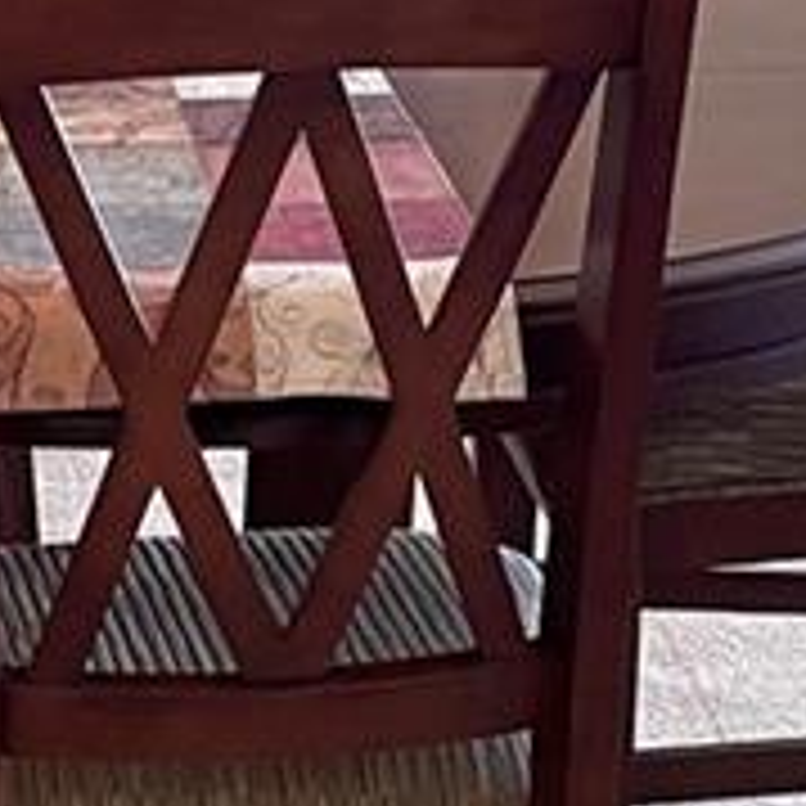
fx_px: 4057
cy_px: -347
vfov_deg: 11.0
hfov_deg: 11.2
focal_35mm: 154
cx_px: -27
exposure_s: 1/60
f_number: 1.6
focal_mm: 4.2
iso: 100
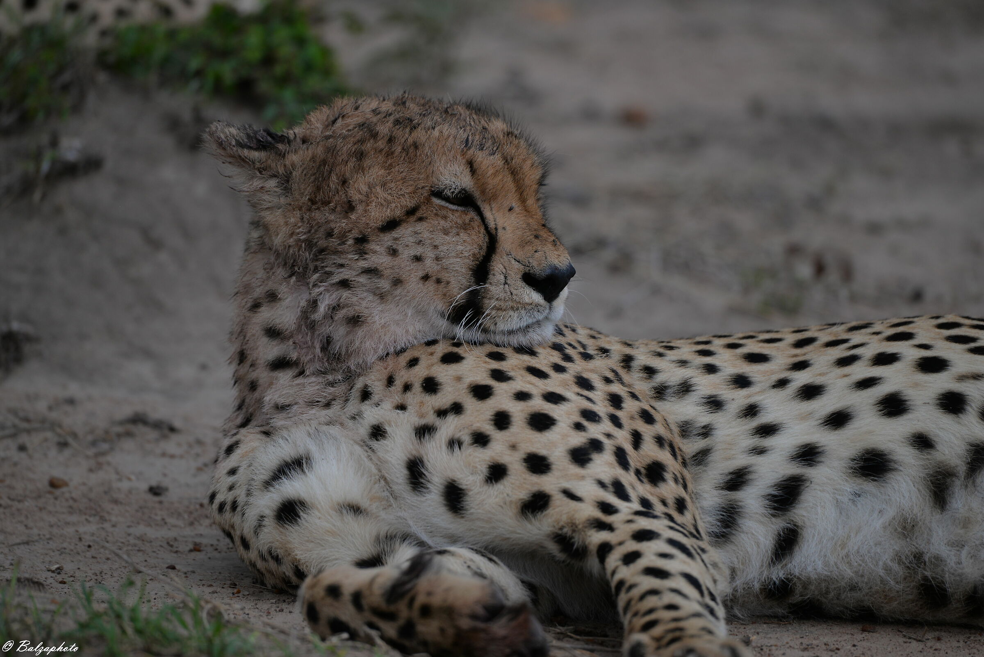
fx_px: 10937
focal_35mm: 400
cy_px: 328
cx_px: 492
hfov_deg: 5.2
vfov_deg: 3.4
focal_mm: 400
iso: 360
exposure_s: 1/400
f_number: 5.6
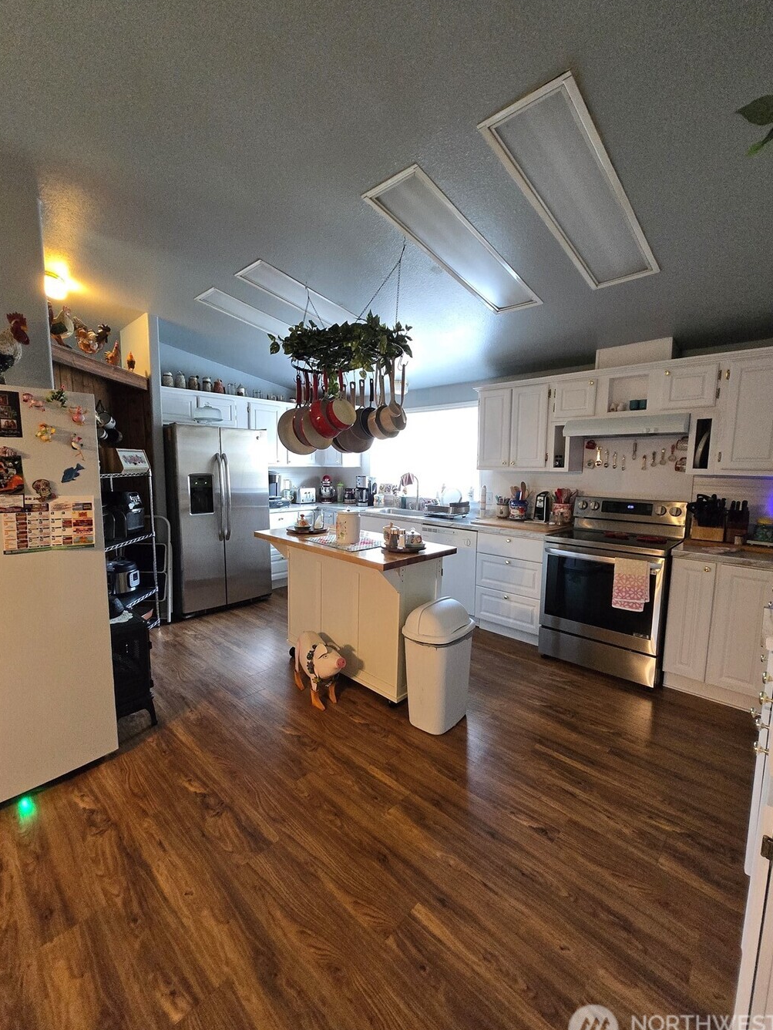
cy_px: 511
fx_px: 417
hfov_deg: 85.7
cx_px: 388
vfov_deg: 102.1
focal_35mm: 14
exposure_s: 1/61
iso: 640
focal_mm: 1.7
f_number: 2.2
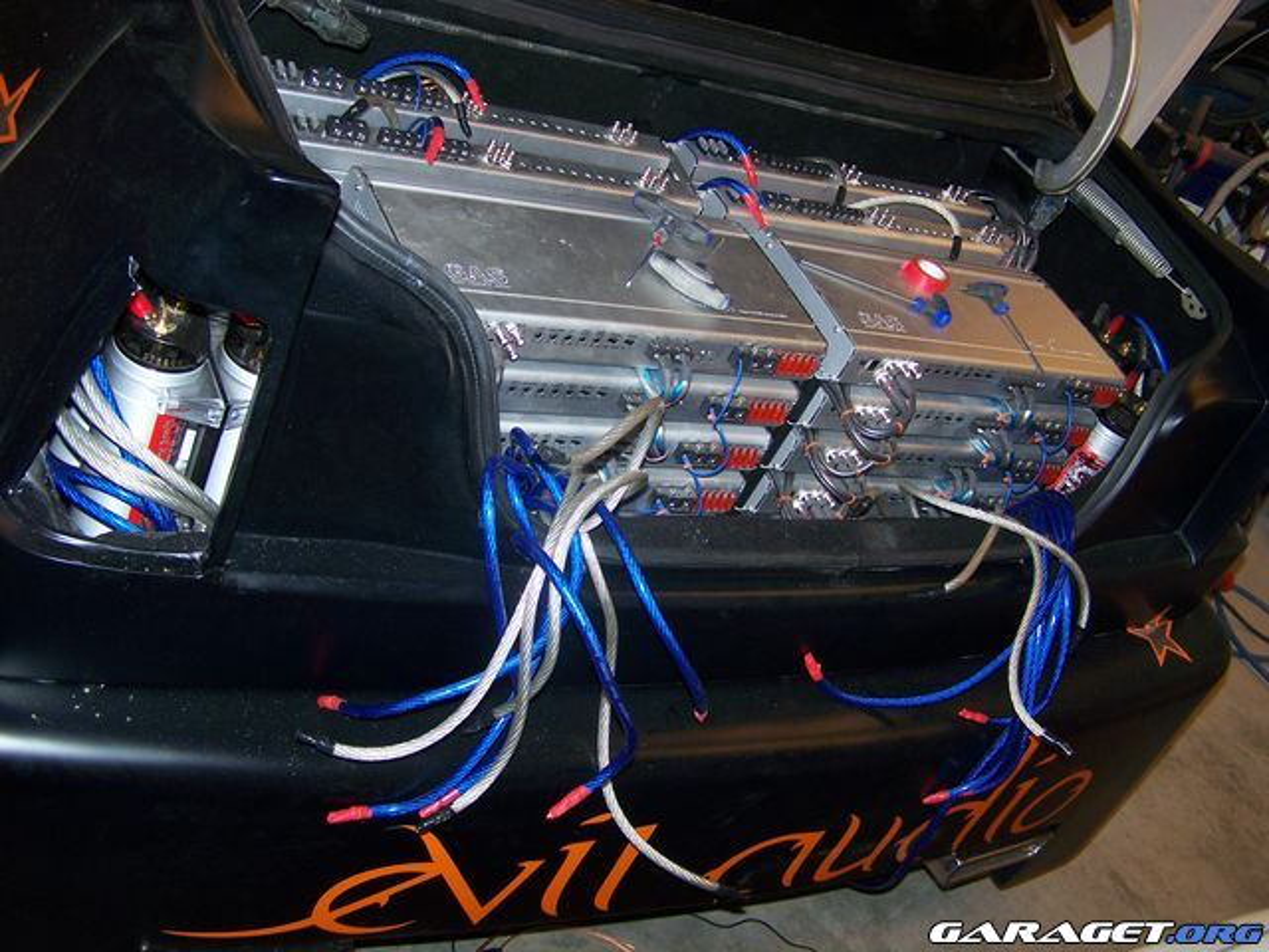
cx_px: 634
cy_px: 476
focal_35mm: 38
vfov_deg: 37.7
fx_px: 1393
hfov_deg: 49.0
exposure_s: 1/60
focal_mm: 6.3
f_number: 2.8
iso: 80
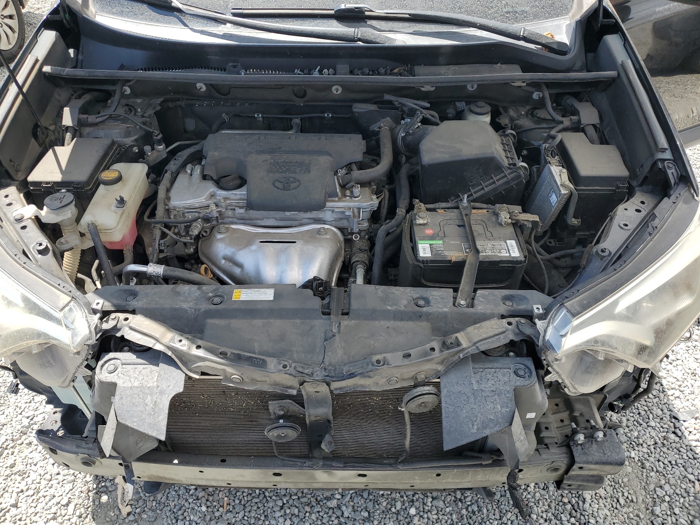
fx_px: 526
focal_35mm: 26
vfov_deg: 53.1
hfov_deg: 67.3
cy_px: 262
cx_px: 350
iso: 50
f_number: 1.5
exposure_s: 1/1250
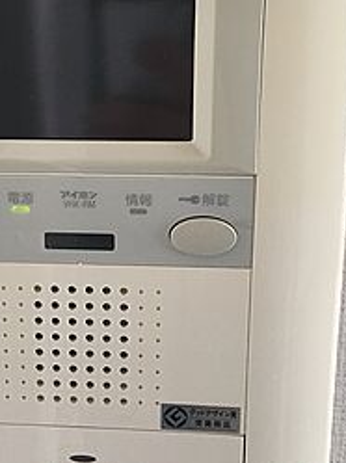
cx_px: 97
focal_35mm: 56
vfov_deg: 34.3
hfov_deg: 25.8
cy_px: 193
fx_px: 748
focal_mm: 4.15
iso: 50
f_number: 2.2
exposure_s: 1/33
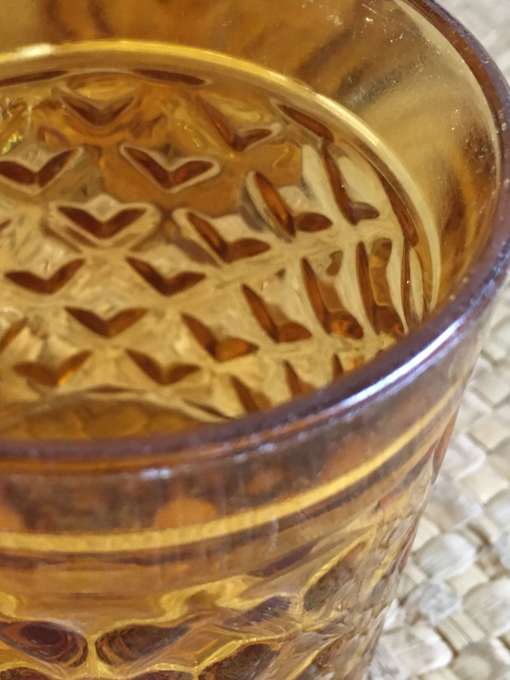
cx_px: 95
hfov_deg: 27.4
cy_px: 308
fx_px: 1022
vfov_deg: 36.8
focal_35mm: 52
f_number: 2.2
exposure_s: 1/20
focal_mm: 4.15
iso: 200
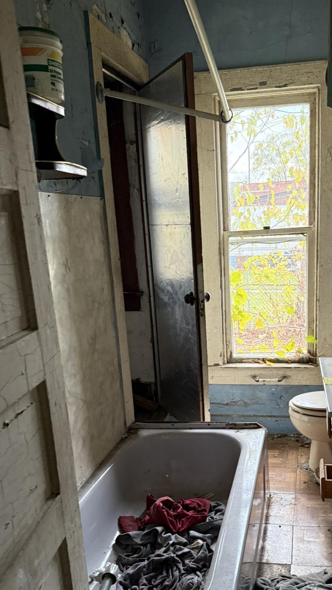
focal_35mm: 34
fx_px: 532
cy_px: 367
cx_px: 211
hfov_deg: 34.4
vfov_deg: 57.4
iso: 640
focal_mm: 6.76
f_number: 1.78
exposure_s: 1/60
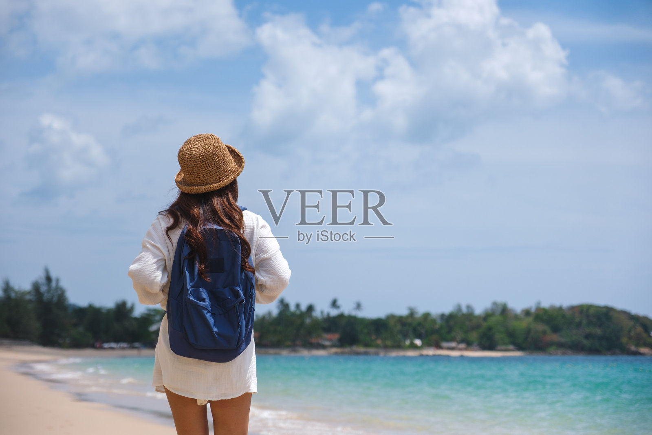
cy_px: 218
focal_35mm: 83
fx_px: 1503
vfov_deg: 16.5
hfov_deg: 24.5
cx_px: 326
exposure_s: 1/6400
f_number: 2.8
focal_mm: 55
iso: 160
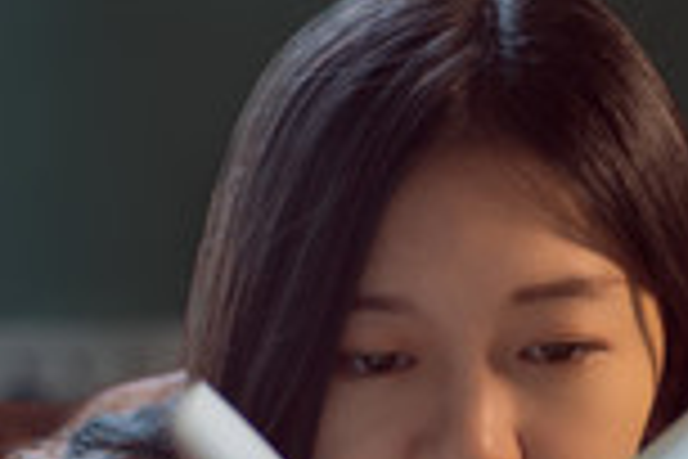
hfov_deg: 15.6
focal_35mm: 131
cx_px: 535
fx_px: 2503
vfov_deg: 10.4
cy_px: 443
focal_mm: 50
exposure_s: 1/50
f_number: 2
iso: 250
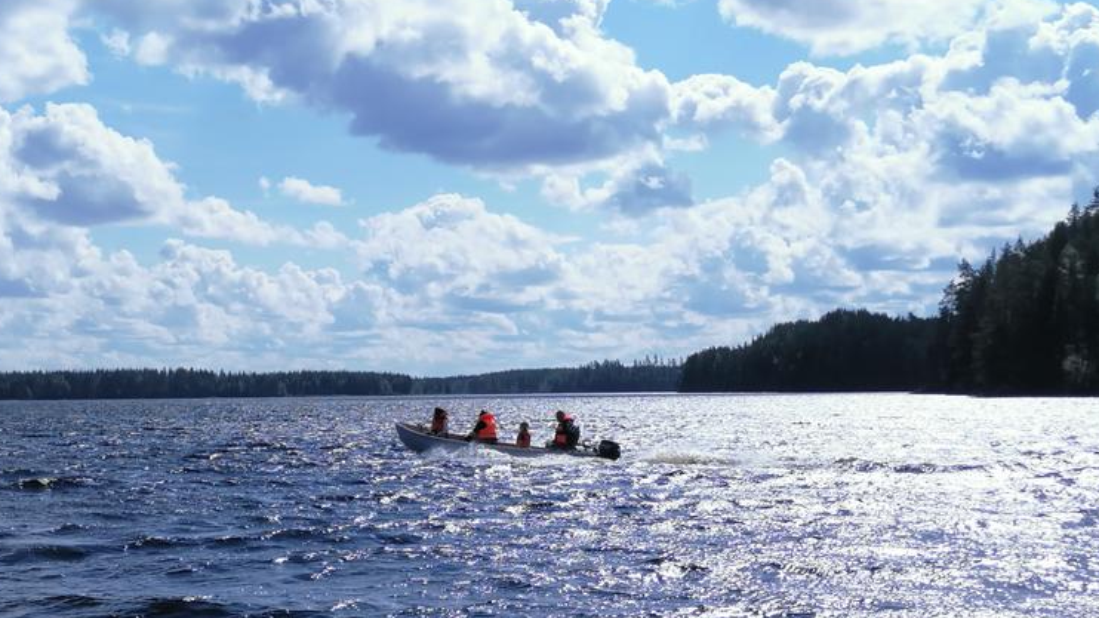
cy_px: 378
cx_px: 438
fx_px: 1748
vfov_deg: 20.0
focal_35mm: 60
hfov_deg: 34.8
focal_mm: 5.3
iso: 50
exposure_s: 1/4000
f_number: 1.8
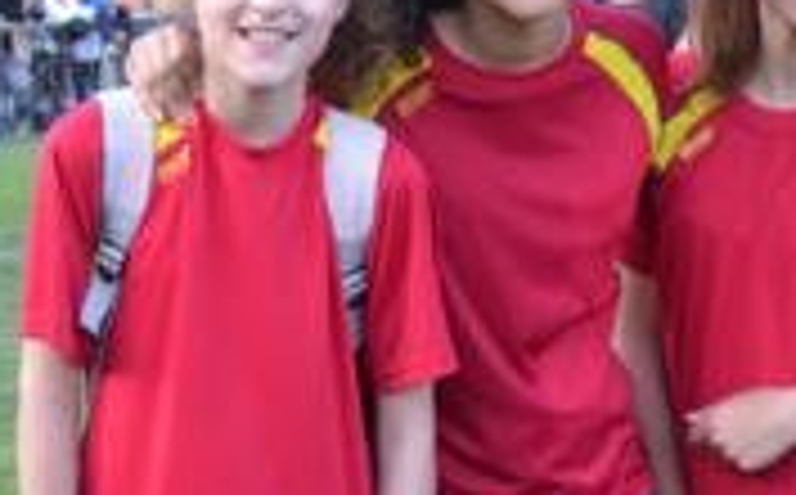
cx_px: 546
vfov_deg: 9.2
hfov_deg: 14.8
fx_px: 3054
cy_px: 520
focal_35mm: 141
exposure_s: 1/100
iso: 400
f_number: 4.5
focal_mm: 32
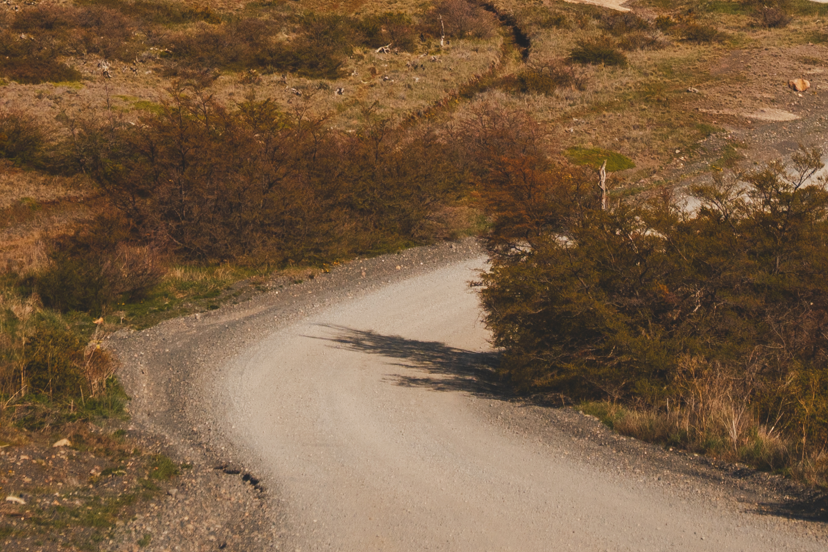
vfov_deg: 6.3
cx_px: 708
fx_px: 4992
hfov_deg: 9.5
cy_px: -147
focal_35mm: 217
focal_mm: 52
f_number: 2.8
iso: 125
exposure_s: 1/160
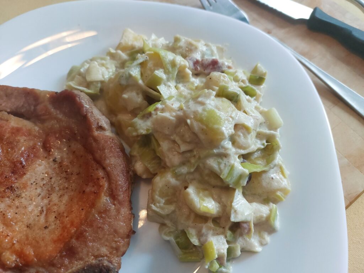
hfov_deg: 69.4
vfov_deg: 54.9
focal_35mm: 25
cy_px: 136
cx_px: 182
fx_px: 263
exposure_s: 1/100
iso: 320
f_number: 1.8
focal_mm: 5.23
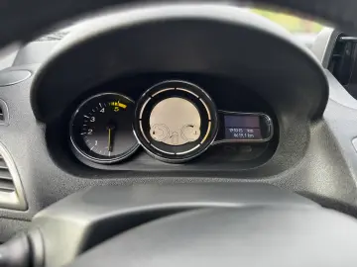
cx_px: 178
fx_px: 248
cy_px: 134
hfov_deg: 71.6
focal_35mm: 24
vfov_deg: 56.8
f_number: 1.78
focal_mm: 6.76
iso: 125
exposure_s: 1/115
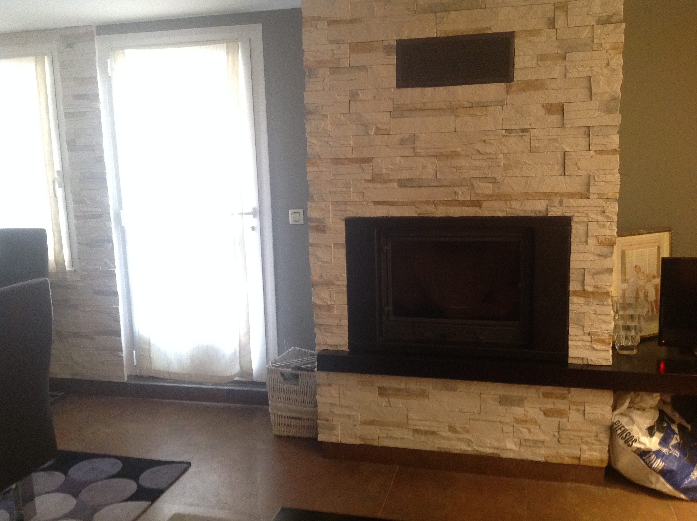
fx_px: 704
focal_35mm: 35
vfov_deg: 40.6
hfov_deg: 52.7
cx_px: 348
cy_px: 260
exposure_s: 1/15
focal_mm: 4.28
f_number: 2.4
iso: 320
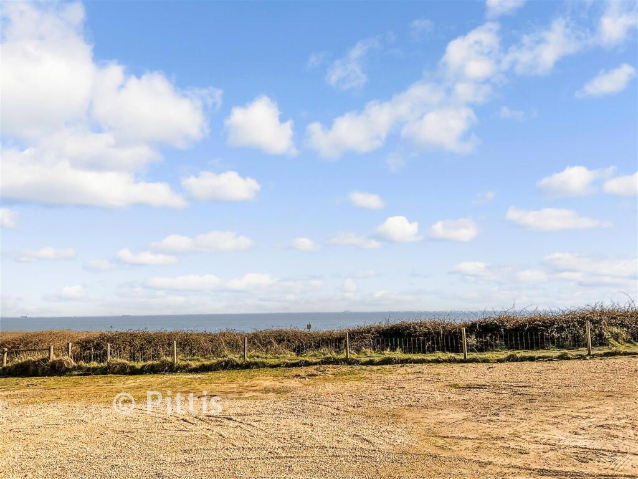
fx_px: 534
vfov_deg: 48.2
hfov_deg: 61.7
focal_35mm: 29
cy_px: 240
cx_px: 319
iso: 20
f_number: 1.8
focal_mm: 3
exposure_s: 1/3000
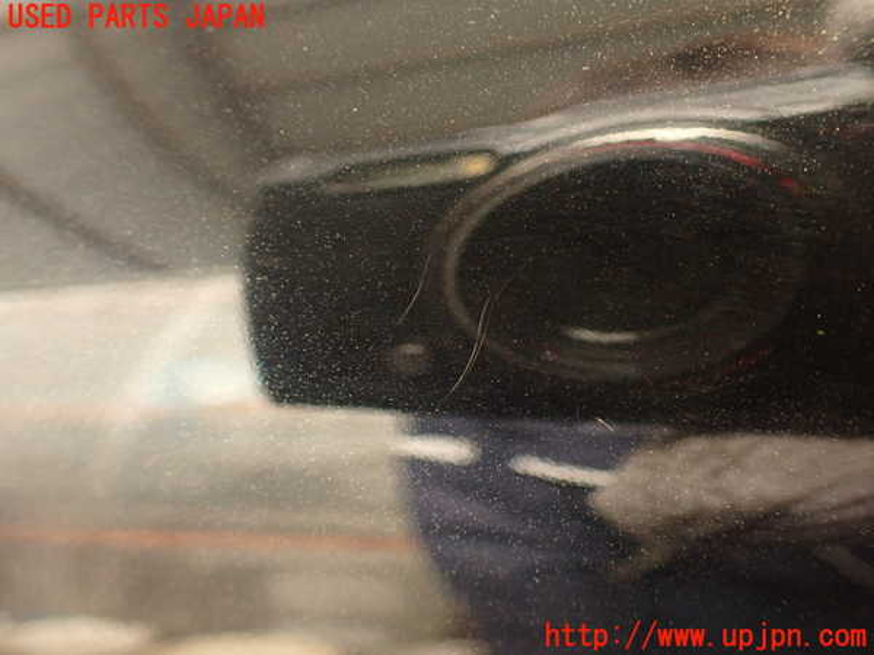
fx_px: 808
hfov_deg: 56.8
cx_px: 437
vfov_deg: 44.2
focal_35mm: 32
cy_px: 328
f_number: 2.4
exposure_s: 1/30
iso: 640
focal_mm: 5.79
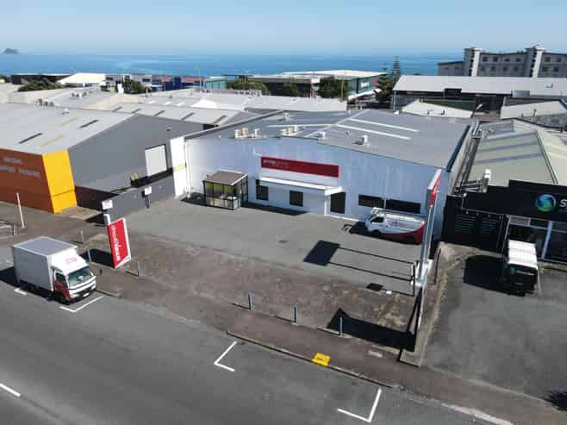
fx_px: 393
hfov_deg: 71.6
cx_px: 284
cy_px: 212
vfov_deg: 56.8
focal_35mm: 24
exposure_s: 1/640
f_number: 2.8
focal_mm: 4.5
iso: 100
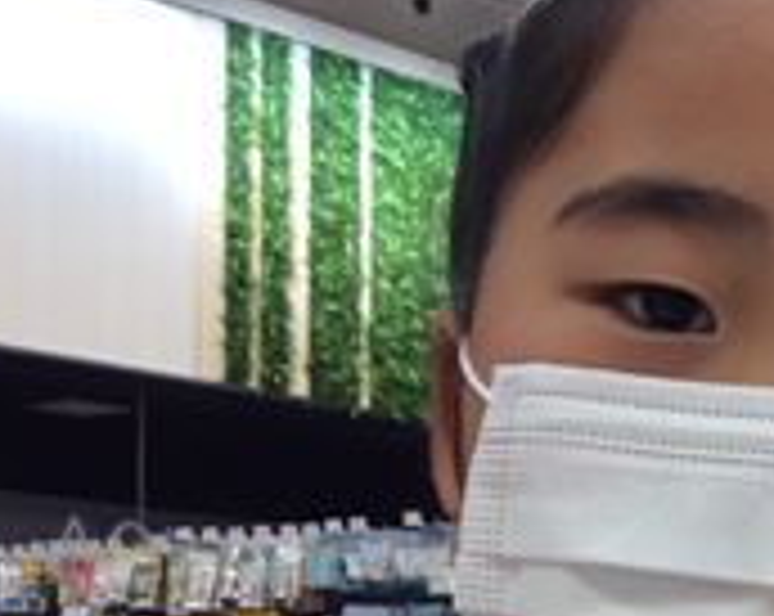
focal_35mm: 109
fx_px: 2493
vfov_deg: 13.6
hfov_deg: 16.9
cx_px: 940
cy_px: 814
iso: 32
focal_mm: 3.3
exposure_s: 1/24
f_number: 2.4
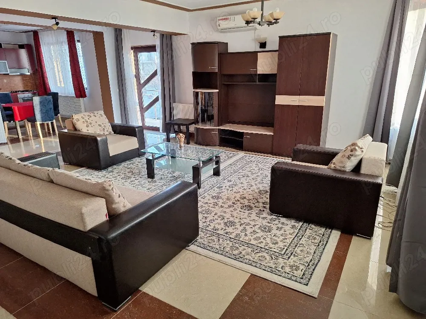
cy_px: 160
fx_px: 283
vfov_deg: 58.9
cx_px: 213
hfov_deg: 73.9
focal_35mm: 23
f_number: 1.8
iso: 160
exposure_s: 1/50
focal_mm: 5.54
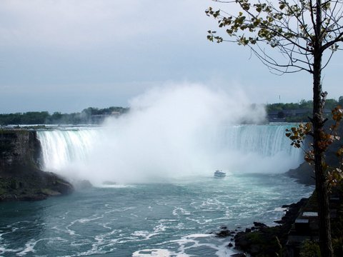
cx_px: 172
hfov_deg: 33.8
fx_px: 565
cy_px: 128
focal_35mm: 57
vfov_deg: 25.7
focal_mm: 12
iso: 100
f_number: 4.5
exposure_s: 1/1000
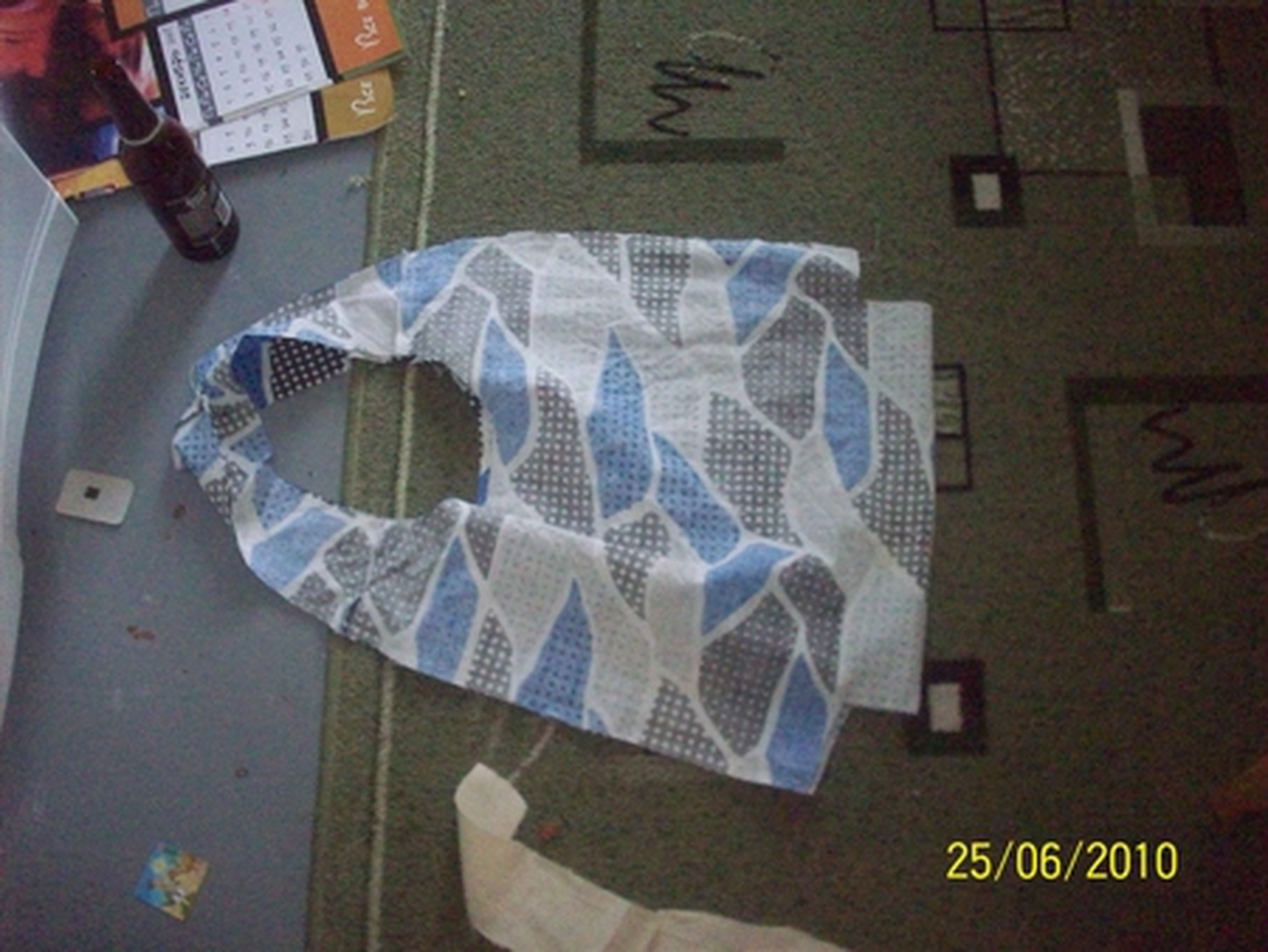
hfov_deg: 50.1
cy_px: 476
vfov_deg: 38.7
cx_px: 634
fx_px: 1356
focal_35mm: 37
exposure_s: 1/64
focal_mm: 6.2
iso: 800
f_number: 2.8
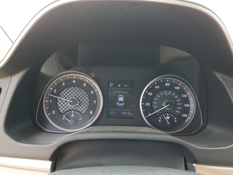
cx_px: 116
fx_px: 175
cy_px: 88
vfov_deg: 53.1
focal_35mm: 26
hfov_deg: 67.3
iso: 56
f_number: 1.5
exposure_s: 1/120
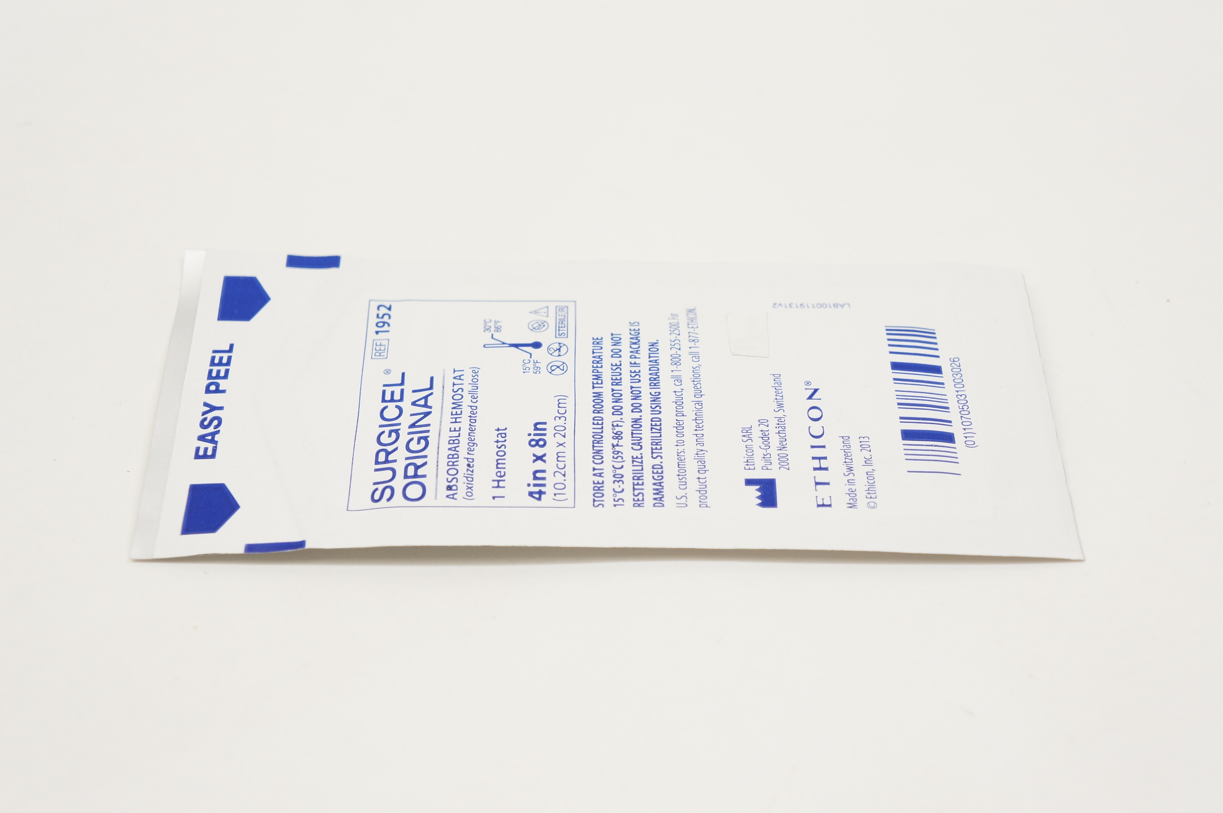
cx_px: 612
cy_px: 406
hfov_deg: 32.7
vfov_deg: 22.0
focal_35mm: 62
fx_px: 2087
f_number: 6.3
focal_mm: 41
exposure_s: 1/60
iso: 400
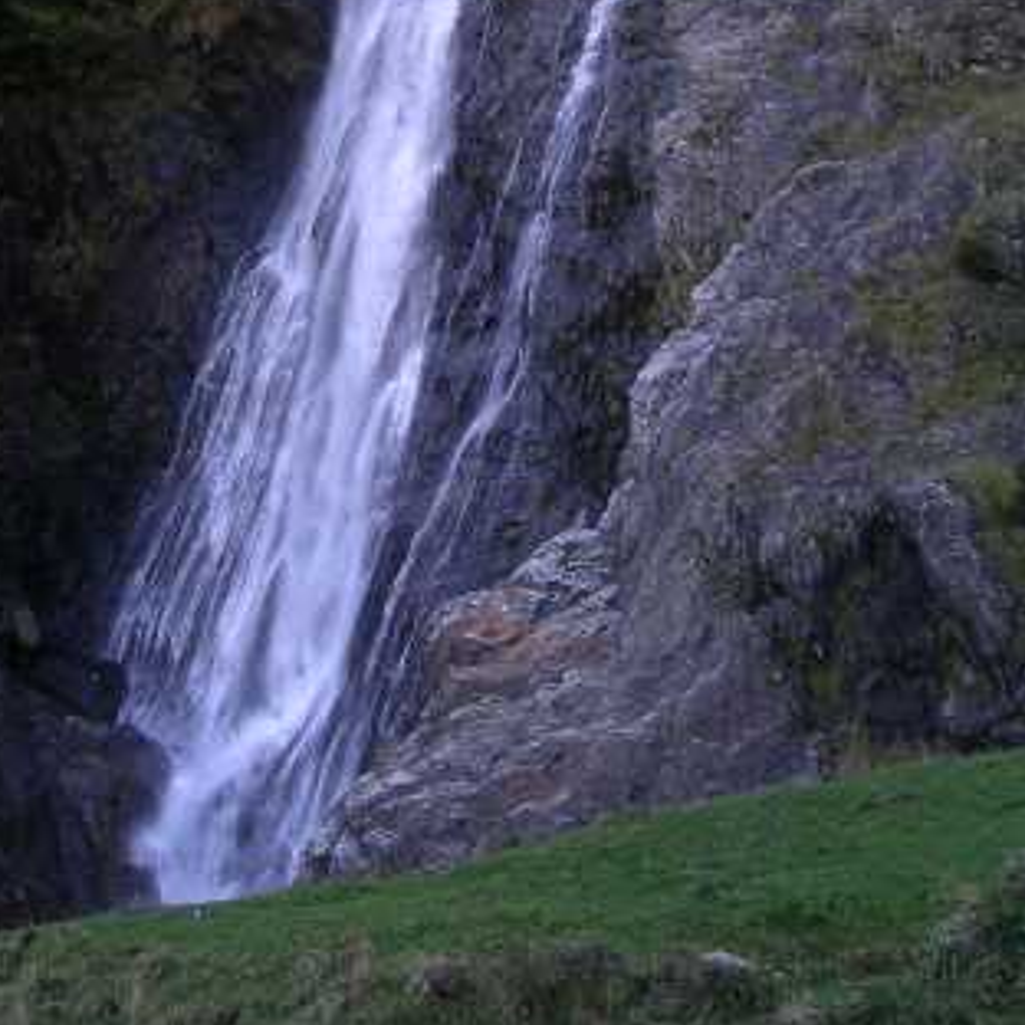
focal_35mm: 68
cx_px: 407
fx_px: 2278
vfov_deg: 24.3
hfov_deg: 25.3
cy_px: 20
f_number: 2.8
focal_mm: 7.8
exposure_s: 1/145
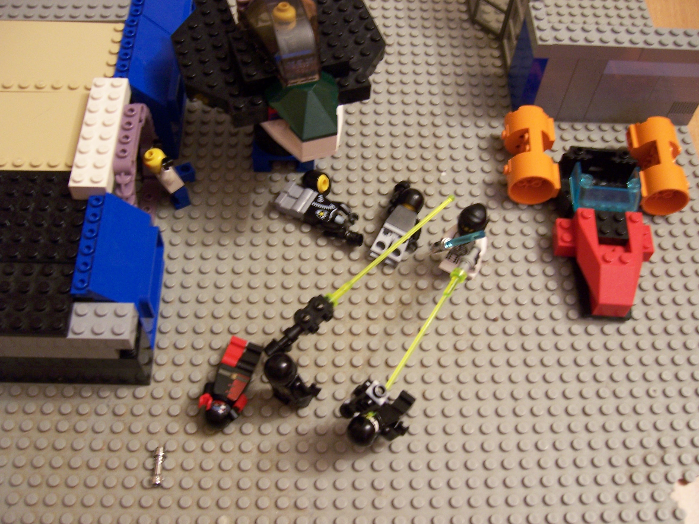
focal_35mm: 36
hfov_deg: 51.4
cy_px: 262
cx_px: 350
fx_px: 727
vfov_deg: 39.7
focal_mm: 6.2
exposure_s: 1/8
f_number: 2.8
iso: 160
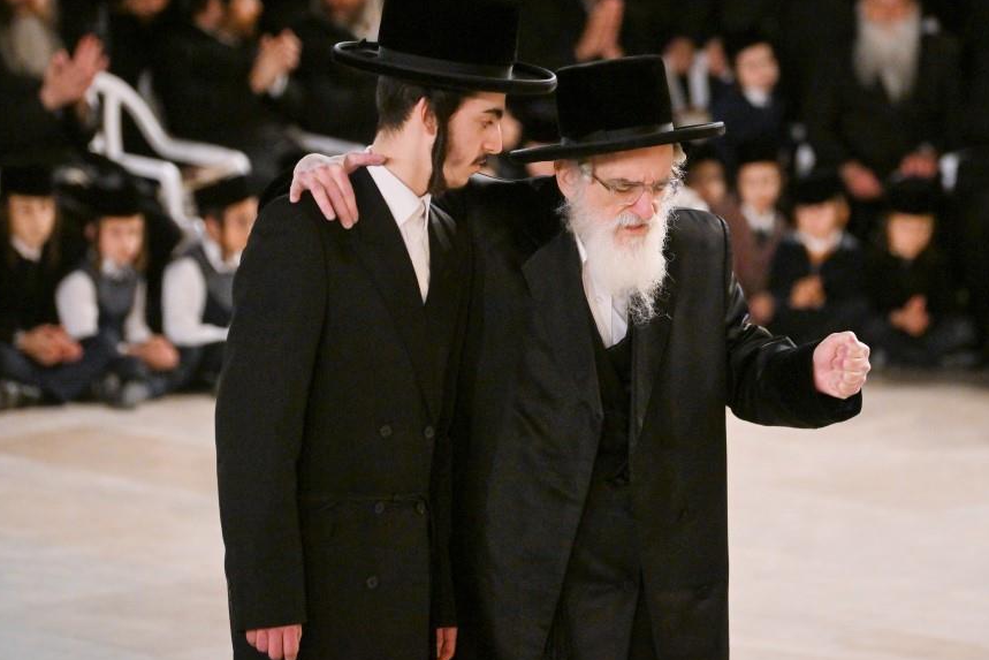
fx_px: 4423
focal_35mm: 161
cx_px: 541
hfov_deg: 12.8
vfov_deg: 8.5
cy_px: 313
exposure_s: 1/400
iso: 1600
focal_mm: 135
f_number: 2.8
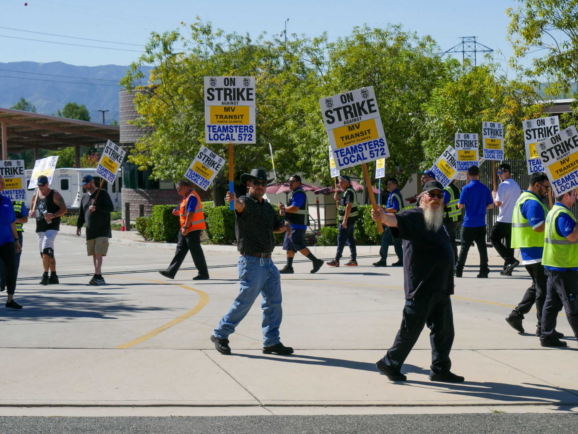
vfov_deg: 16.4
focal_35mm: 90
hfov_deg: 21.8
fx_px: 1503
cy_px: 217
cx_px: 289
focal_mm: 45
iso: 200
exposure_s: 1/640
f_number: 8
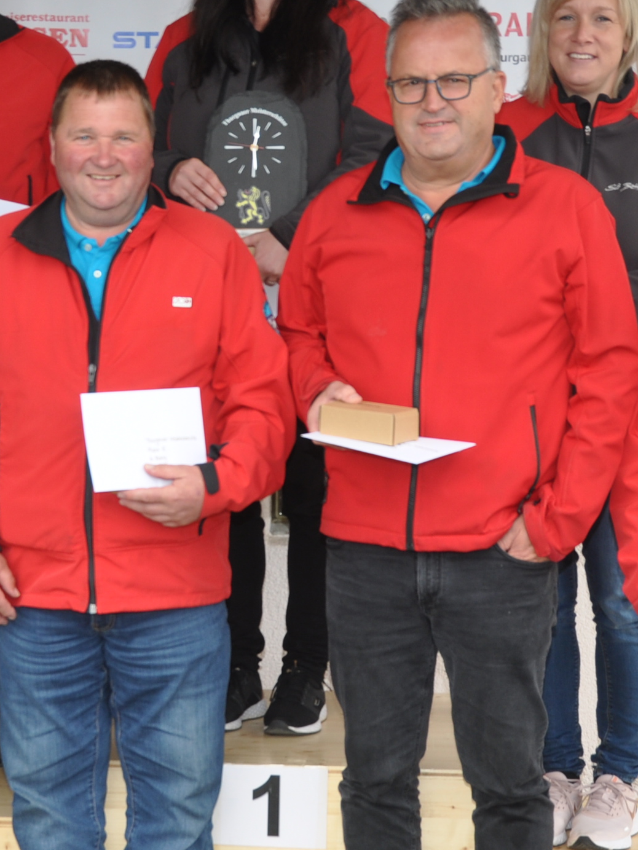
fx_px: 2385
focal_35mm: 97
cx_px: 168
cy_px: 468
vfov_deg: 20.2
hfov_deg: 15.2
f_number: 6.7
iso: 200
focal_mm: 29
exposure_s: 1/180
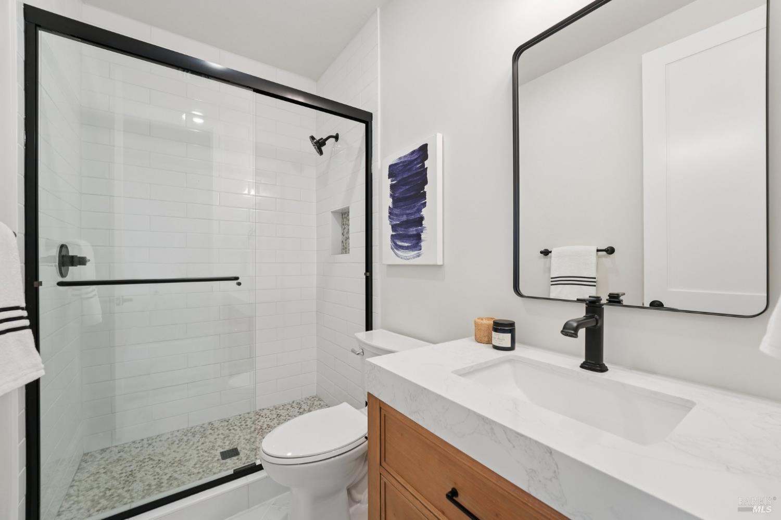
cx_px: 390
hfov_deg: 104.3
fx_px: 304
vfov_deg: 81.2
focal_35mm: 14
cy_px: 260
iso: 640
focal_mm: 14
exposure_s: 1/50
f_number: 8
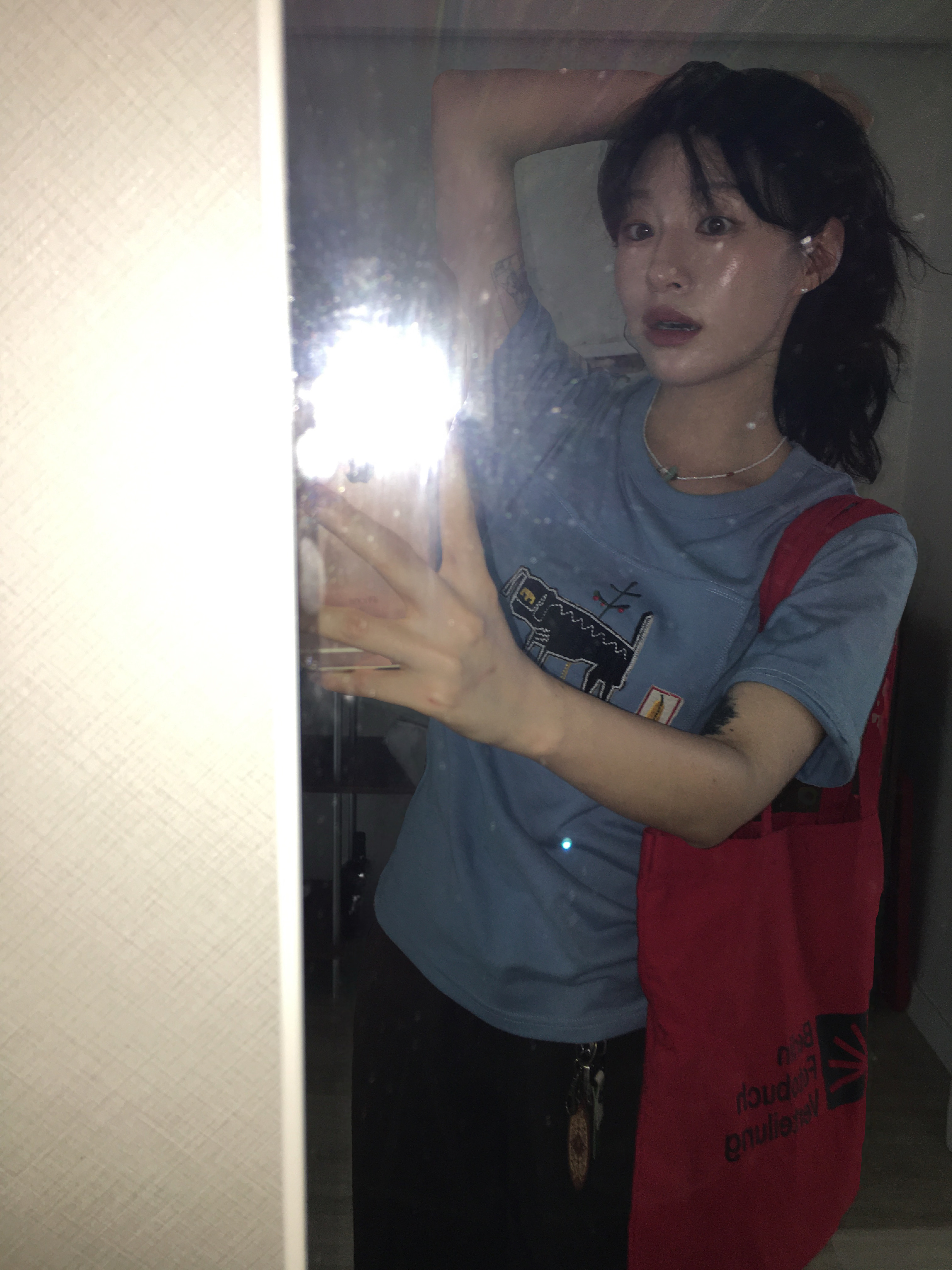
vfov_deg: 61.7
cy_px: 635
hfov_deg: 48.2
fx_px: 1063
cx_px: 476
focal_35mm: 29
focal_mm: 4.15
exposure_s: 1/30
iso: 40
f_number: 2.2
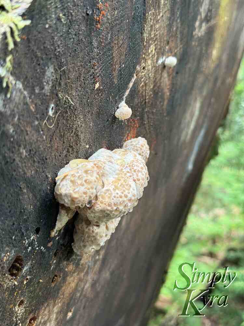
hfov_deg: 30.3
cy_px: 163
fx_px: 451
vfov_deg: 39.7
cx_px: 122
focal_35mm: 48
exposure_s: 1/60
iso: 100
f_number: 1.78
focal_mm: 6.76
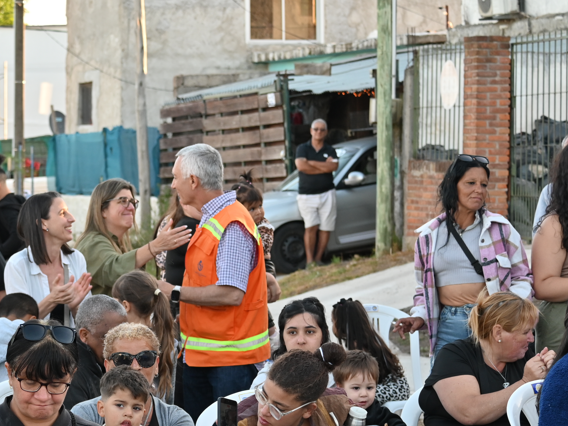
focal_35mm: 136
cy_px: 314
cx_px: 119
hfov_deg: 14.4
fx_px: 2232
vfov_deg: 10.9
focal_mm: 50
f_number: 4.5
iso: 250
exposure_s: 1/250
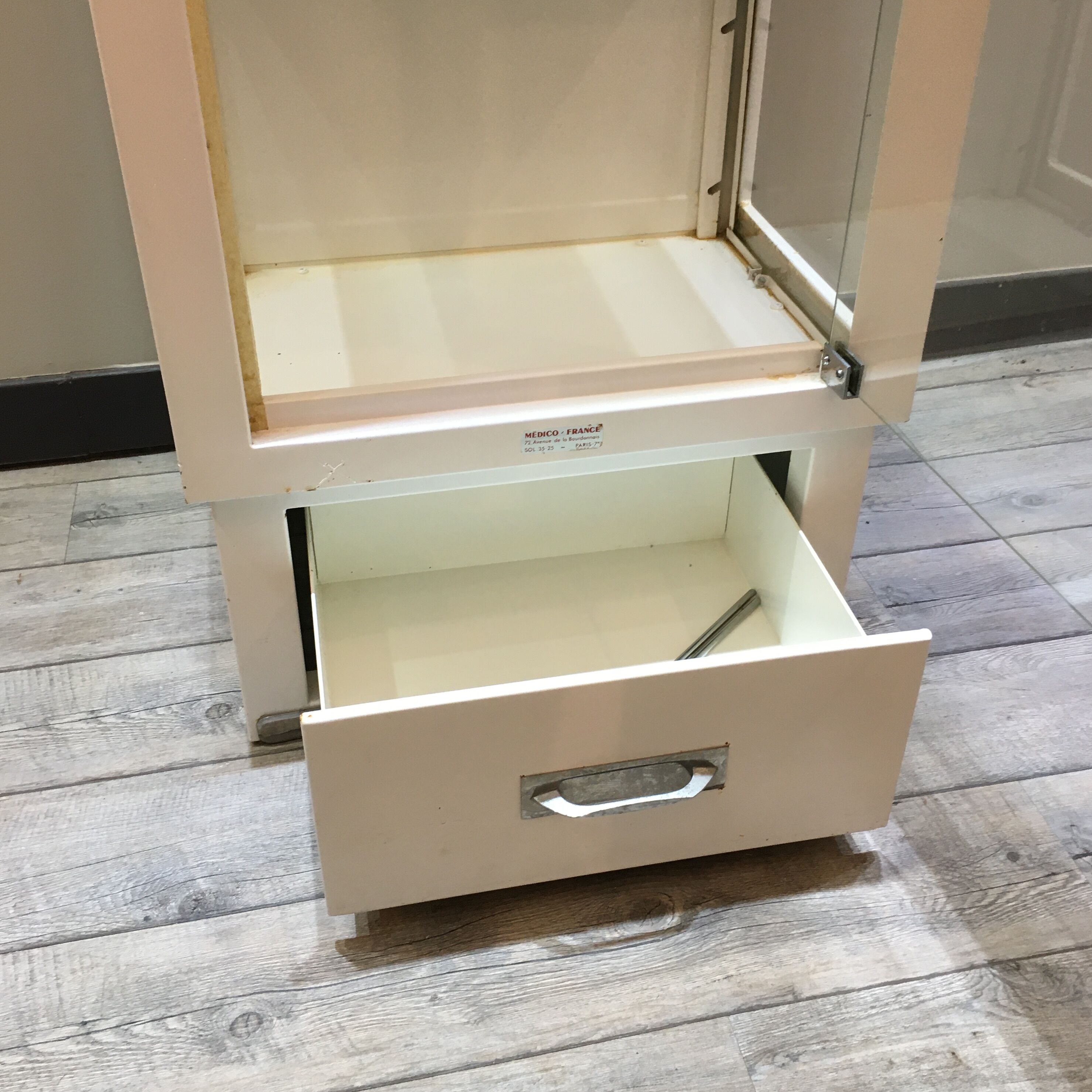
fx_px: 1249
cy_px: 526
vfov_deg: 47.2
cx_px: 553
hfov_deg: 47.2
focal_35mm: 35
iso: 100
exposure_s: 1/33
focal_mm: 4.15
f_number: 2.2
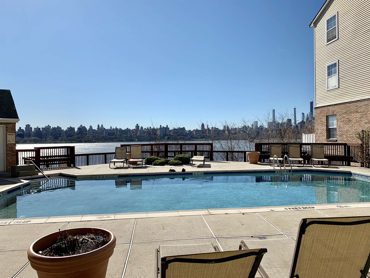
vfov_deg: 53.1
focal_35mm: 26
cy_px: 139
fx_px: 278
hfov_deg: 67.3
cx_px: 185
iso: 25
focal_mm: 4.25
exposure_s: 1/4274
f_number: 1.8
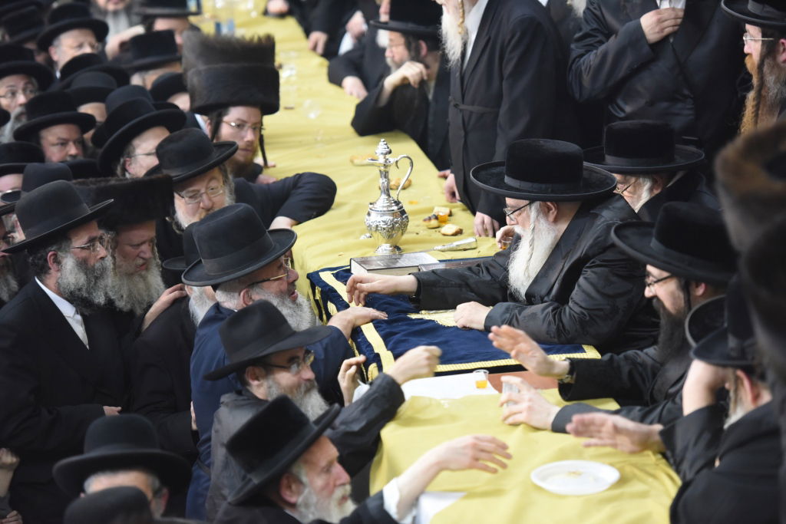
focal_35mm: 135
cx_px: 393
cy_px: 262
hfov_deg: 15.2
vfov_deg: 10.2
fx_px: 2948
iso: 3200
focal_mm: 135
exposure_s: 1/100
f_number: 2.8
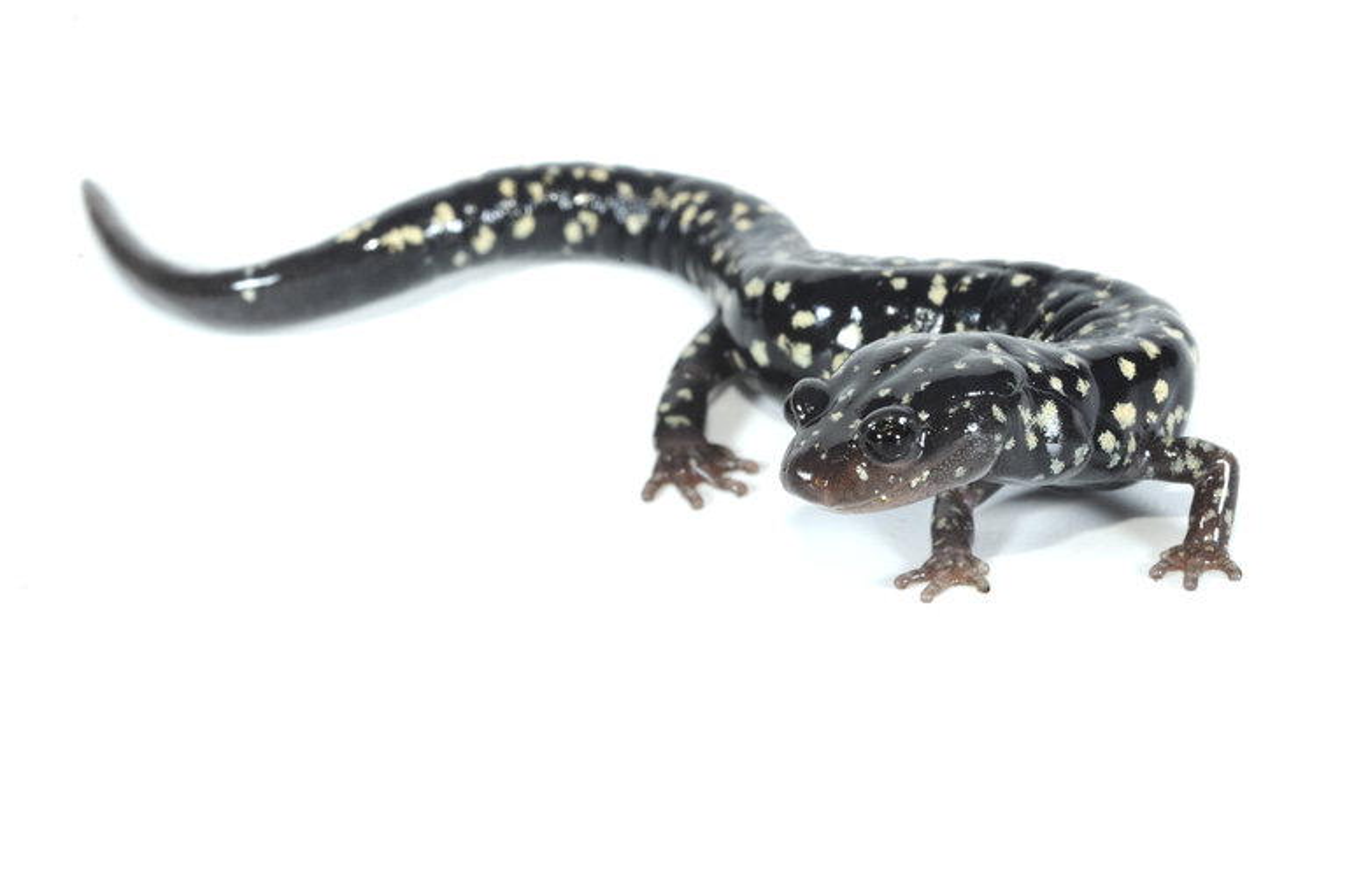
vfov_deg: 22.6
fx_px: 2243
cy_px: 448
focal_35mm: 60
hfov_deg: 33.4
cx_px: 674
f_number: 45
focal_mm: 60
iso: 320
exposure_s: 1/100
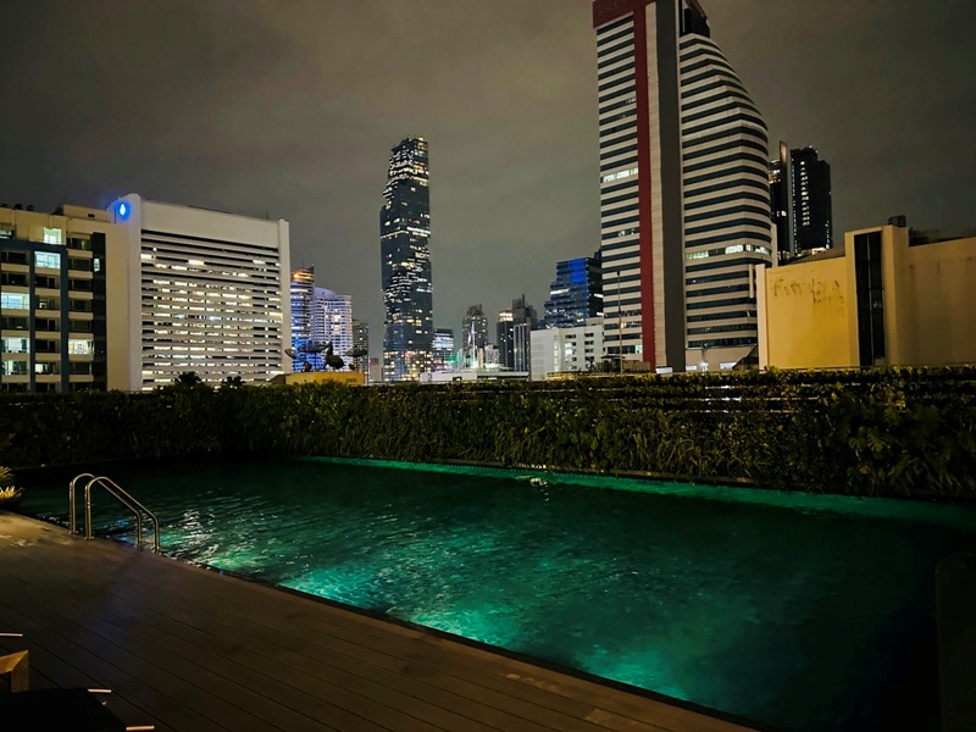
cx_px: 488
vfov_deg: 56.8
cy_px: 366
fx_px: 677
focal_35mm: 24
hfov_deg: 71.6
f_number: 1.78
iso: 2000
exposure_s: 1/15
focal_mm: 6.86
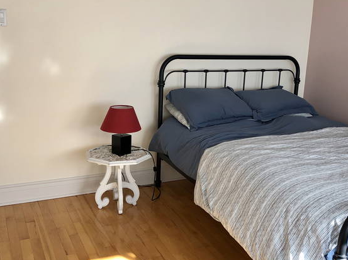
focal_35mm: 40
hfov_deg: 46.7
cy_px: 112
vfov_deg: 35.9
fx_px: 402
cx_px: 197
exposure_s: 1/120
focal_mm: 3.99
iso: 32
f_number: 1.8
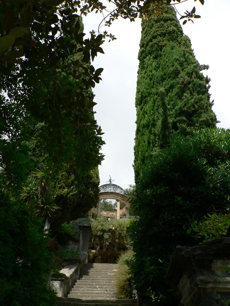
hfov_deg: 40.7
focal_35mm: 35
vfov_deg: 52.6
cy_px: 153
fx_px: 310
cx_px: 115
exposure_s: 1/400
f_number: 5
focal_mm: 6
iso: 64
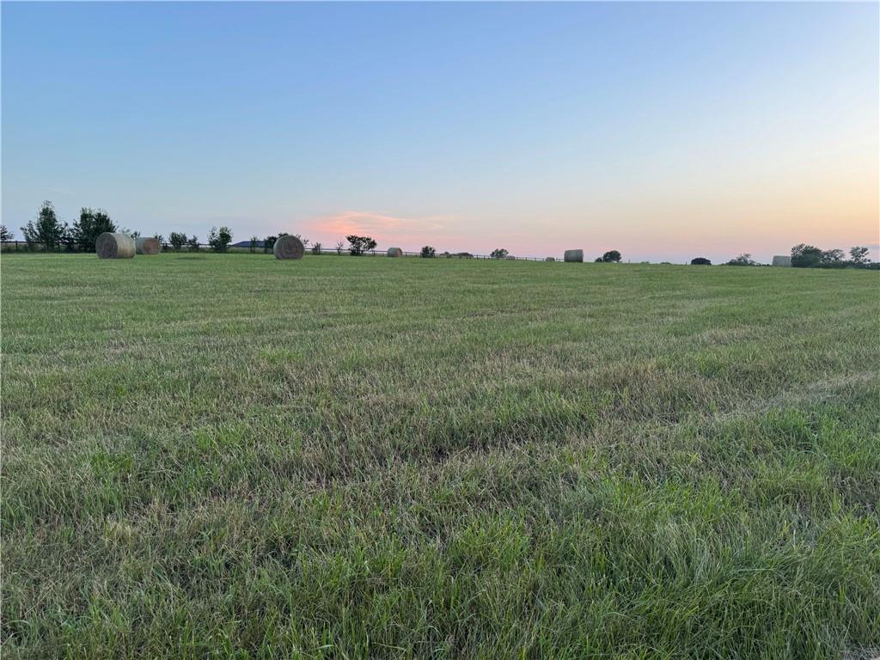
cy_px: 330
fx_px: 610
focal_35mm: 24
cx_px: 440
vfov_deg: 56.8
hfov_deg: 71.6
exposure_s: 1/121
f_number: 1.78
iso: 50
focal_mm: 6.76
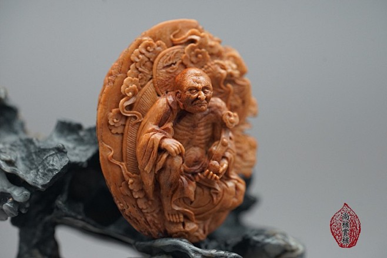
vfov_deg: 15.2
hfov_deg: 22.6
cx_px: 194
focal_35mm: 90
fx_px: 967
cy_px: 129
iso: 1600
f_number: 5
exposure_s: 1/30
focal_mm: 90
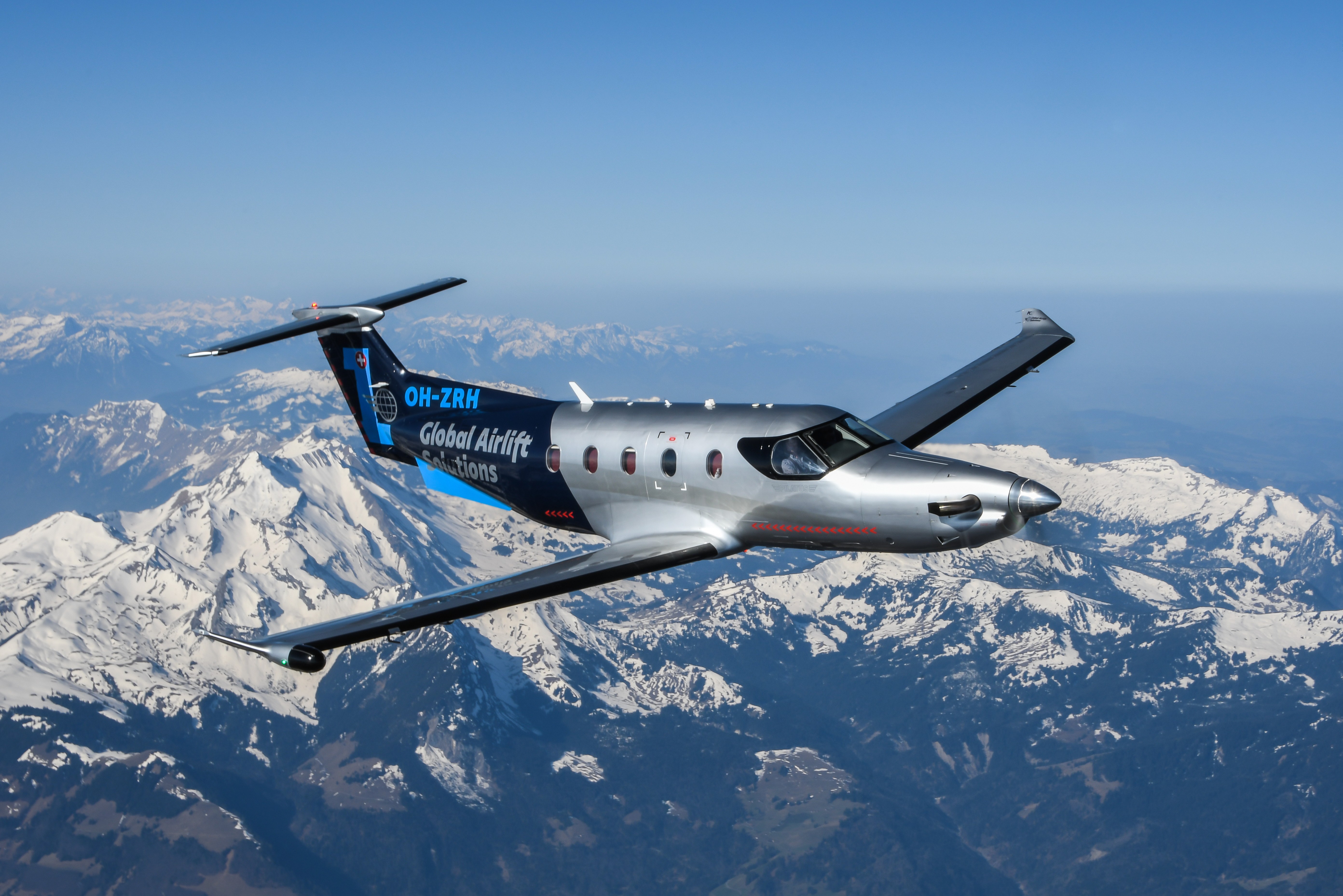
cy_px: 448
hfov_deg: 28.1
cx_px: 672
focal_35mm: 72
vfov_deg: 18.9
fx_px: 2686
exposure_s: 1/100
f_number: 29
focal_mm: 48
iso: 200
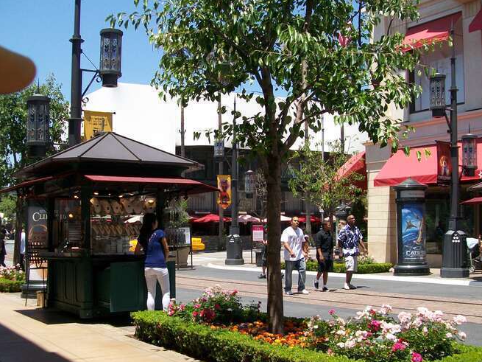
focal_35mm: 44
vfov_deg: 32.8
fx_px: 613
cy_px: 207
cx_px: 258
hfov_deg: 42.9
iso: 64
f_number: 2.7
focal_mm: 6
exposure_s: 1/800
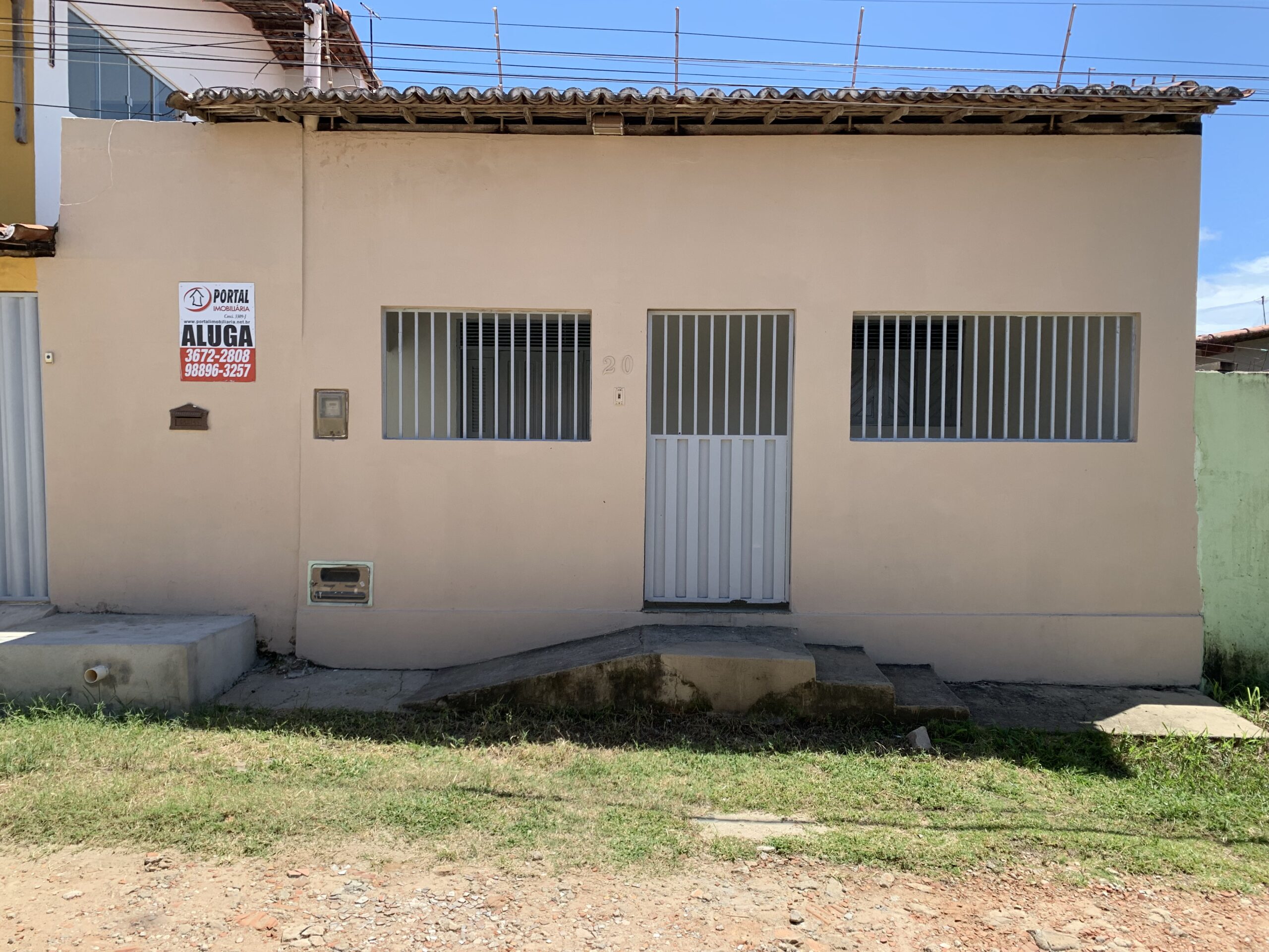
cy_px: 476
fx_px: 953
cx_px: 634
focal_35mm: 26
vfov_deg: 53.1
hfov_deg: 67.3
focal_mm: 4.25
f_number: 1.8
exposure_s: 1/1282
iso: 25
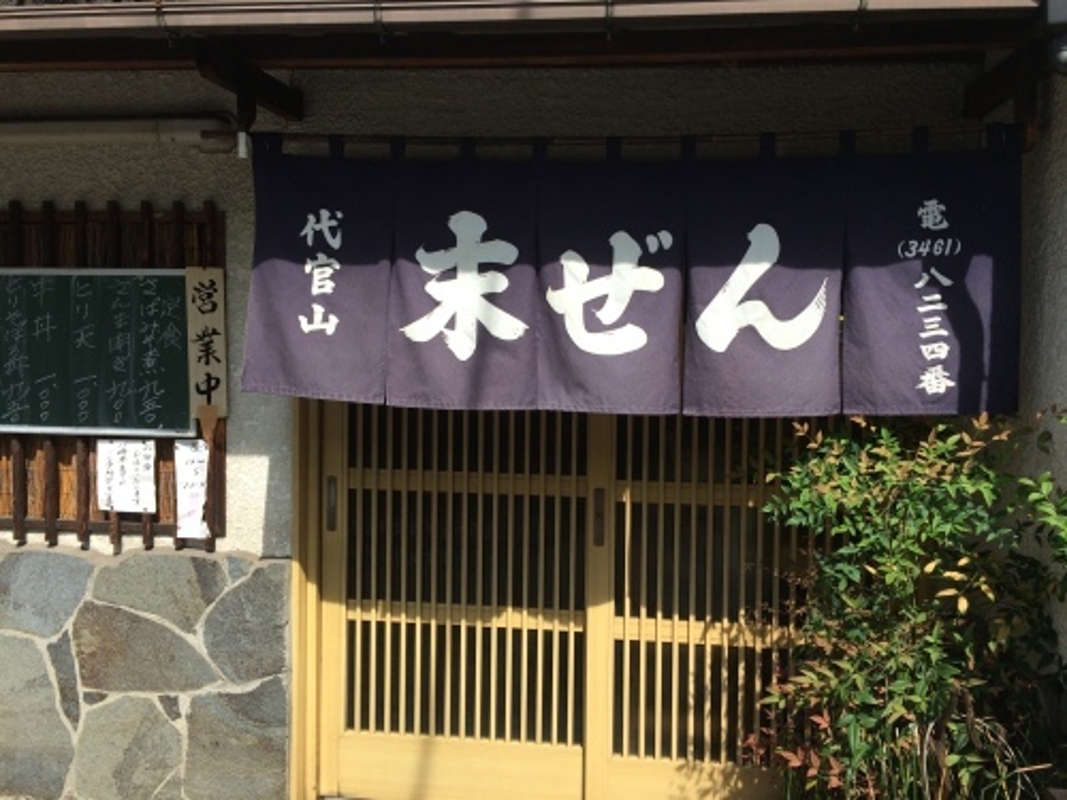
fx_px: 894
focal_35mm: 29
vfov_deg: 48.2
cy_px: 400
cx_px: 534
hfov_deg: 61.7
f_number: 2.2
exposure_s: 1/1520
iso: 32
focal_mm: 4.15
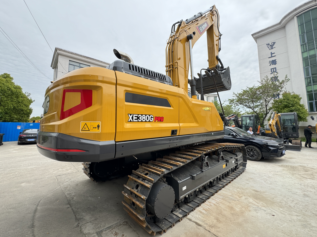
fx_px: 137
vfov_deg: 81.7
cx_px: 153
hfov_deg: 98.1
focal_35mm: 15
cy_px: 112
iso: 40
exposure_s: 1/179
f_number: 2.2
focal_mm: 2.22
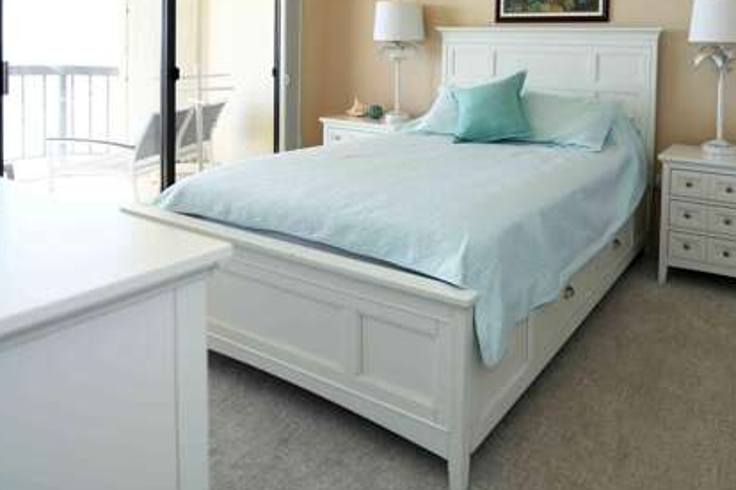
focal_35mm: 26
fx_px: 532
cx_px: 530
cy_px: 75
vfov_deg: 46.0
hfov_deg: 66.1
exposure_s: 1/160
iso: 160
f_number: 3.5
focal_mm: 14
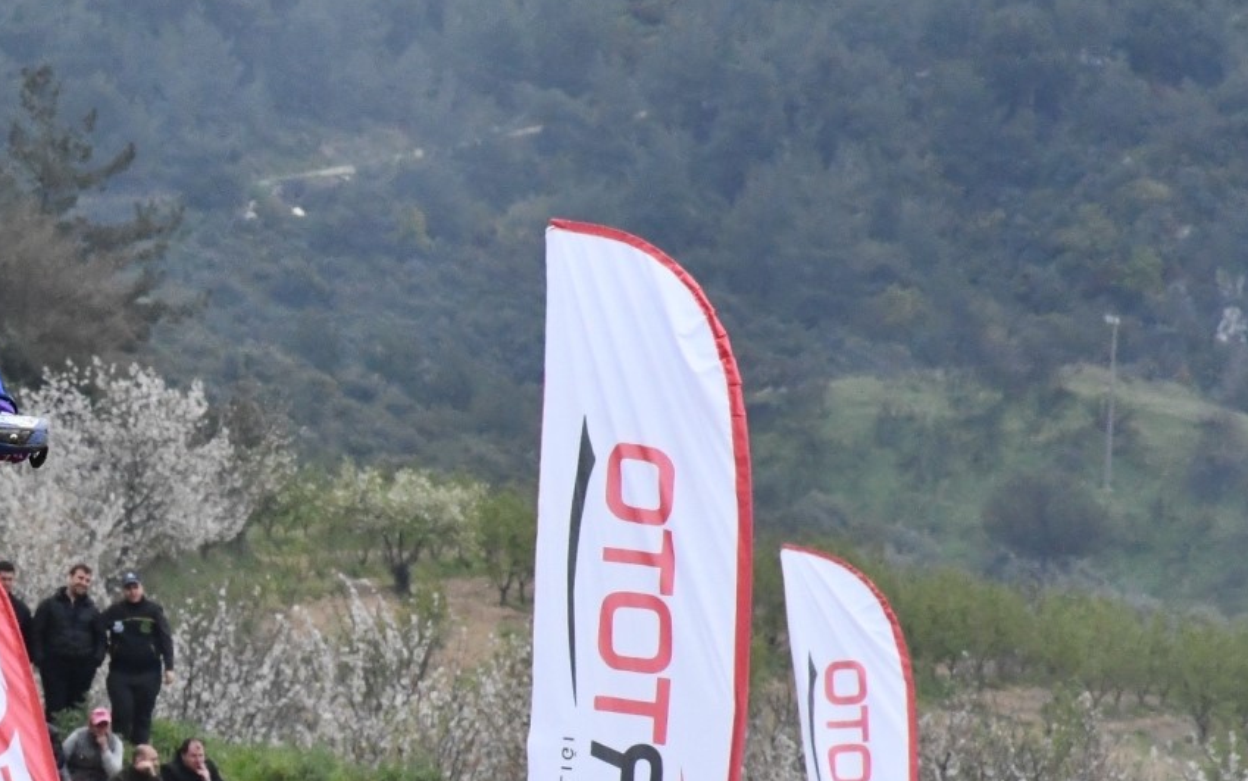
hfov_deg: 4.3
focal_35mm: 491
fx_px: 16703
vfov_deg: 2.7
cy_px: 635
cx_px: -161
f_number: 13
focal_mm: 140
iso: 3200
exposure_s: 1/2500
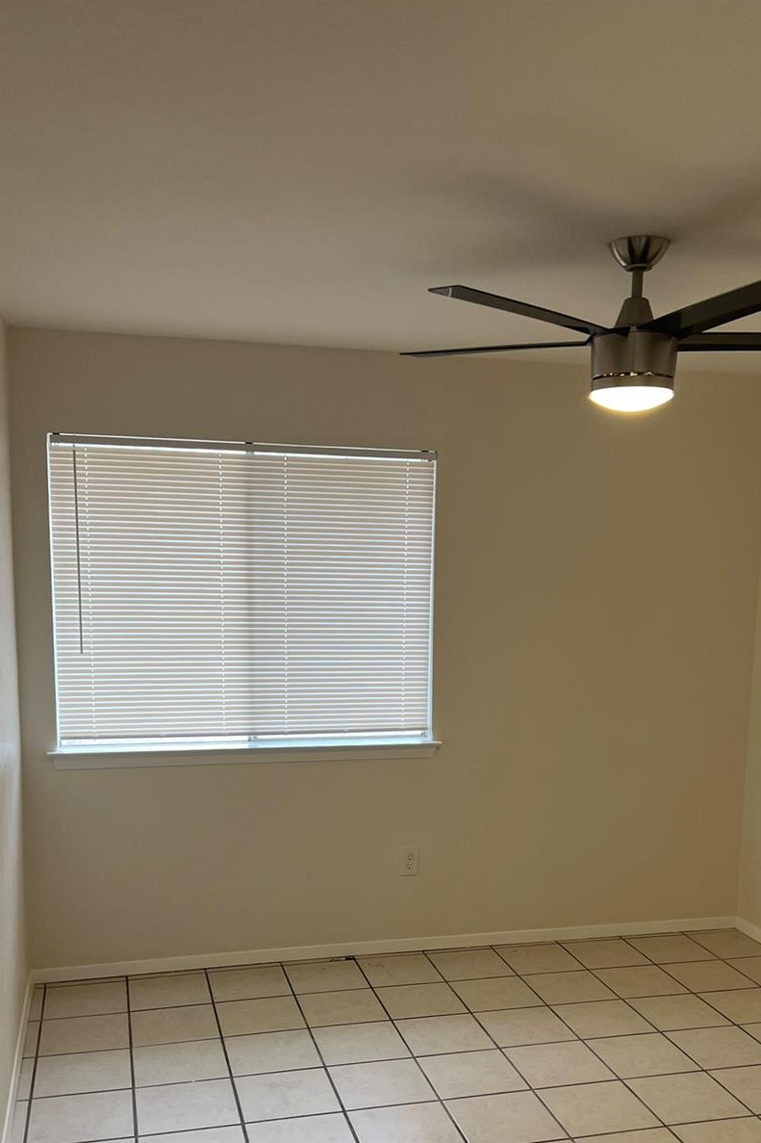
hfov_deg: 37.8
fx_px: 1110
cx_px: 397
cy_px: 733
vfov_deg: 53.7
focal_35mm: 35
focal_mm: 5.7
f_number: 1.5
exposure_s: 1/120
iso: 100
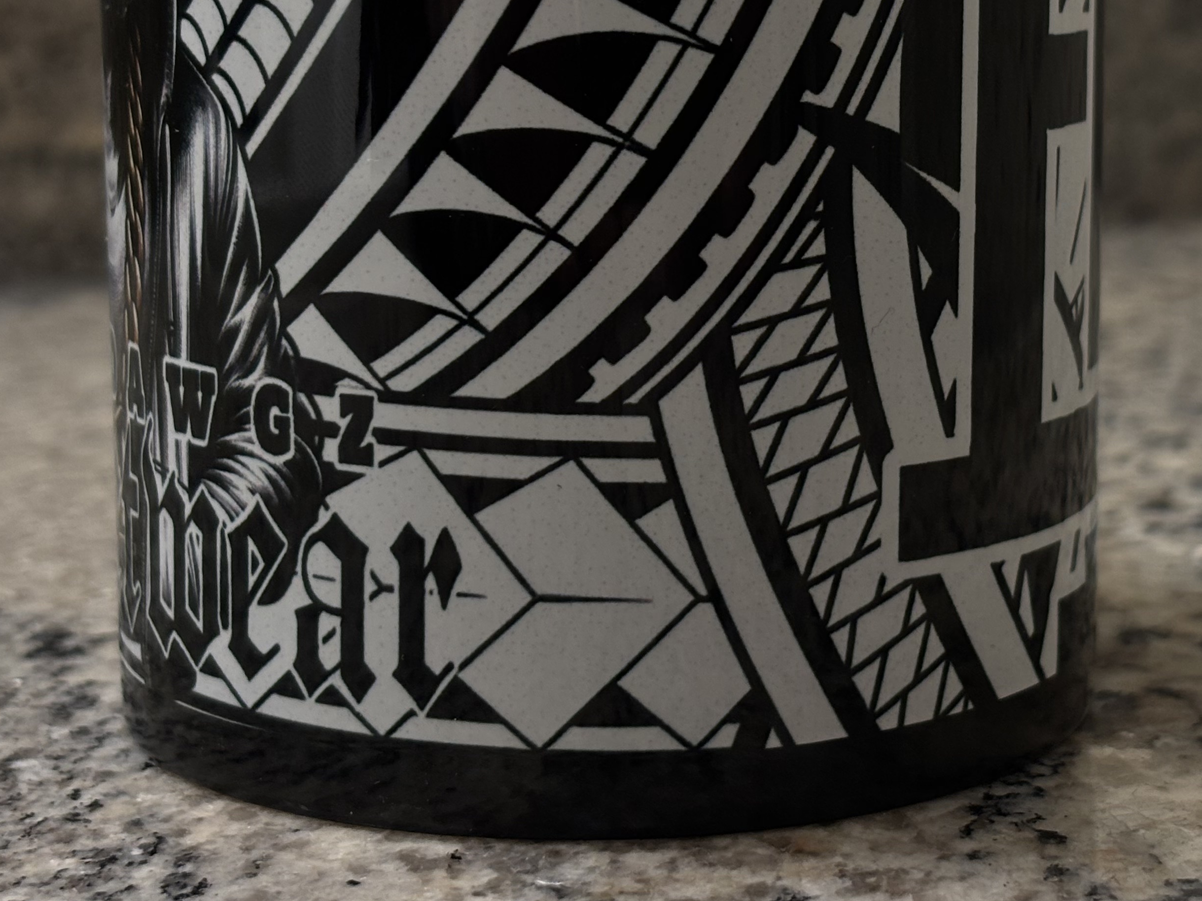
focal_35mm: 86
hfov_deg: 22.7
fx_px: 2986
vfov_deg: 17.0
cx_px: 779
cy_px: 191
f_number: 1.6
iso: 125
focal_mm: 5.96
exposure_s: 1/40
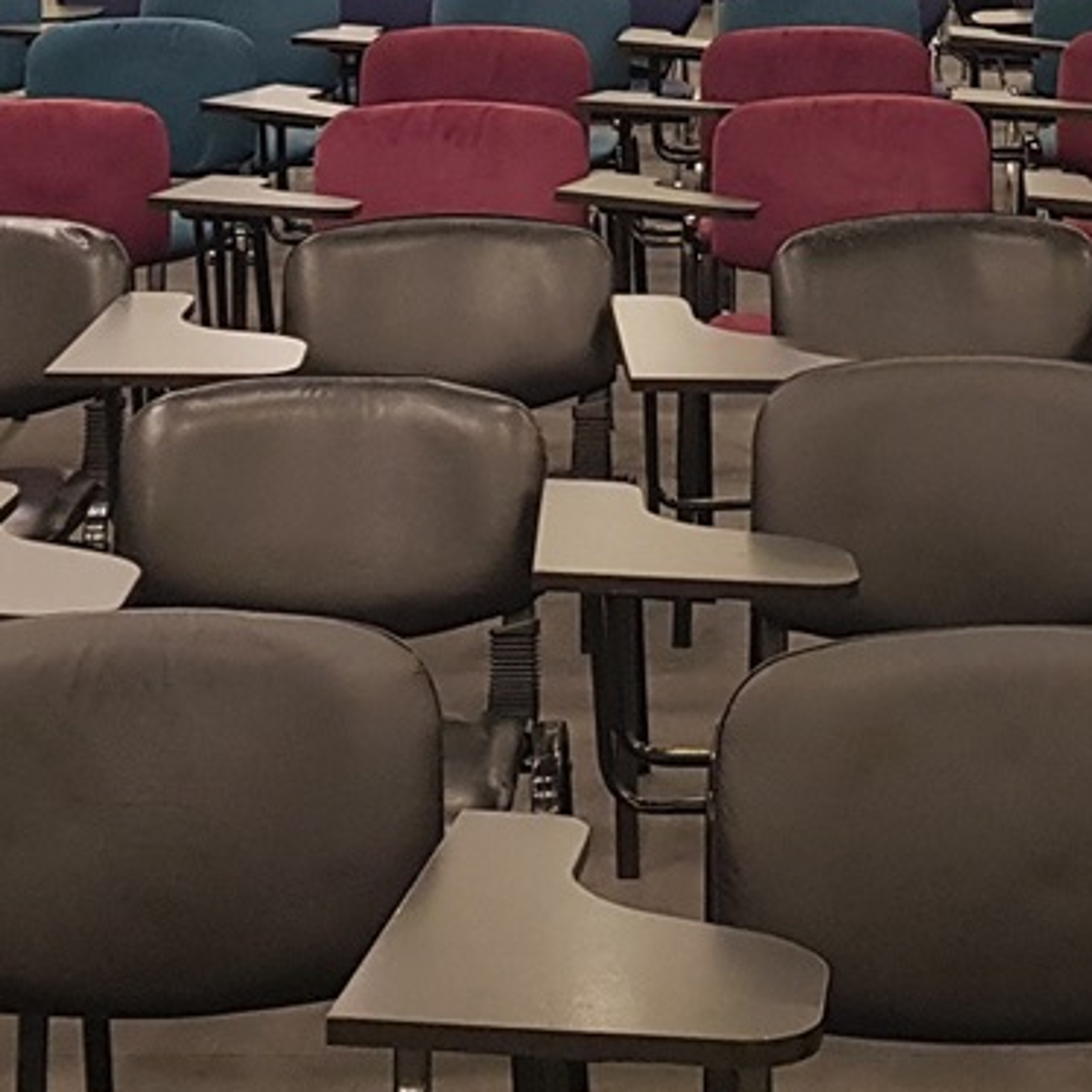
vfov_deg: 18.5
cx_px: 666
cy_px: 196
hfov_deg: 18.7
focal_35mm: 93
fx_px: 3319
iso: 125
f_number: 1.7
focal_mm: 4.3
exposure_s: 1/50
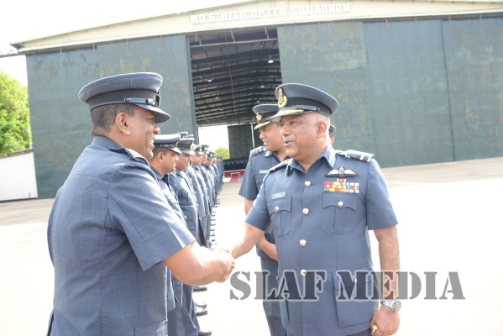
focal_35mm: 28
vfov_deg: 46.4
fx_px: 391
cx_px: 252
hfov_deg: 65.4
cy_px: 168
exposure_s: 1/250
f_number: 7.1
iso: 800
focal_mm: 28
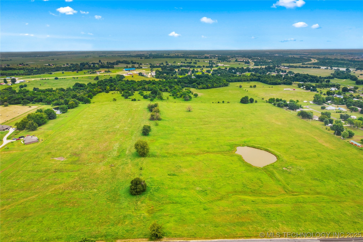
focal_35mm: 22
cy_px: 121
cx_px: 182
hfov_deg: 78.6
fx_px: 222
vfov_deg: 57.2
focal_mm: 8.38
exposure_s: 1/1000
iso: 100
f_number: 2.8
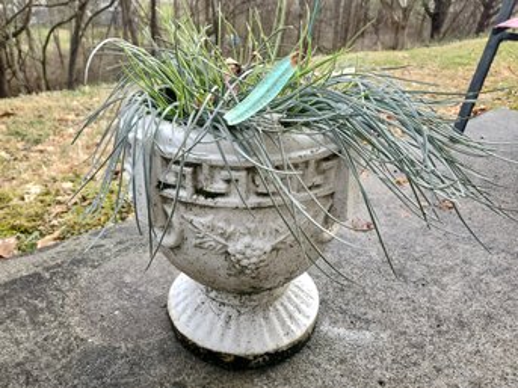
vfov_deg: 53.0
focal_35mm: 26
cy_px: 194
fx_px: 389
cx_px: 259
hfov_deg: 67.3
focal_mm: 4.3
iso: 50
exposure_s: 1/143
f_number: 2.4
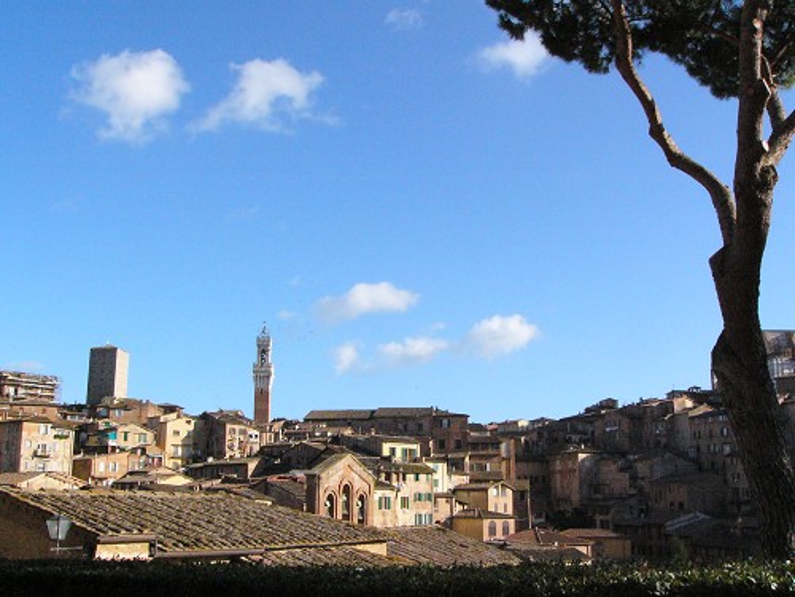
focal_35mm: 36
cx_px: 398
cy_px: 298
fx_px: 827
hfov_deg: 51.4
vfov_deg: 39.7
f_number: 8
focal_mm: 6
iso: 400
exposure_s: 1/1300
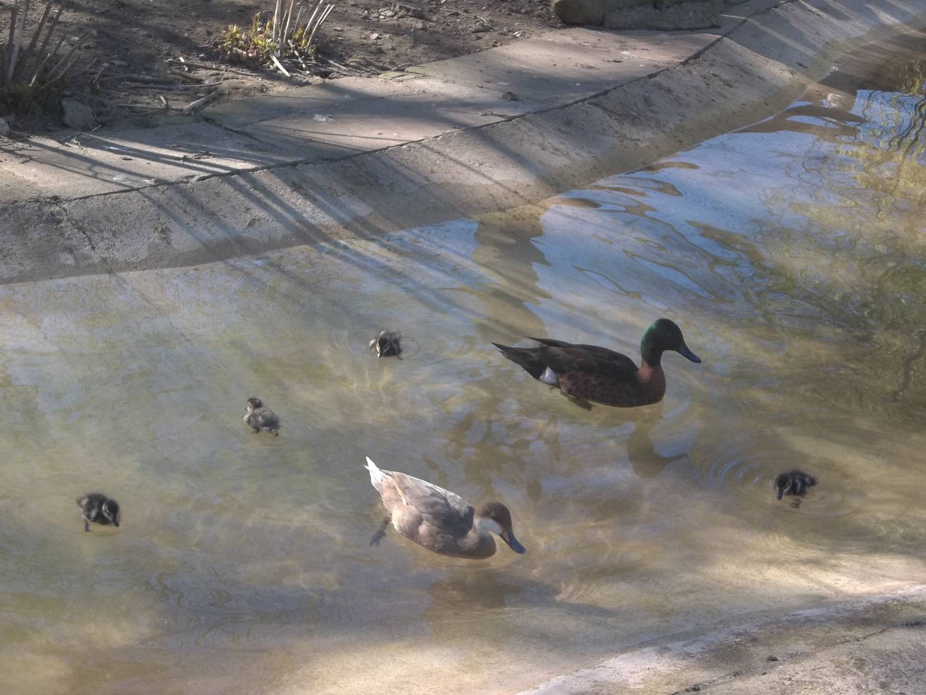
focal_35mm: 86
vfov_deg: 17.2
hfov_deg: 22.8
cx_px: 463
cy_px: 348
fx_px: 2301
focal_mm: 15.4
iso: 80
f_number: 4.5
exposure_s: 1/100
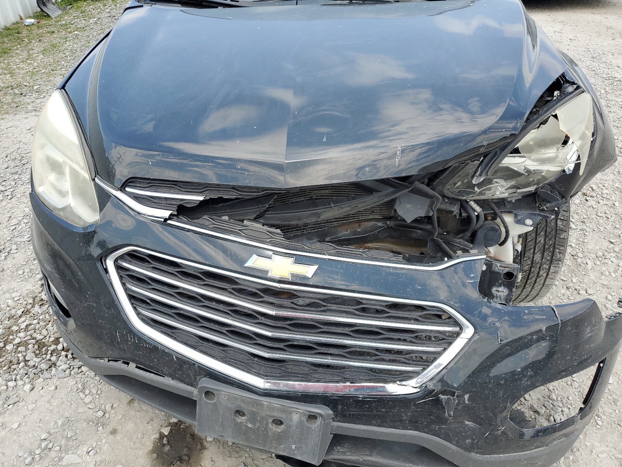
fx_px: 467
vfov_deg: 53.1
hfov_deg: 67.3
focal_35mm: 26
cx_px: 311
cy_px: 234
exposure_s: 1/909
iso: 50
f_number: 1.5
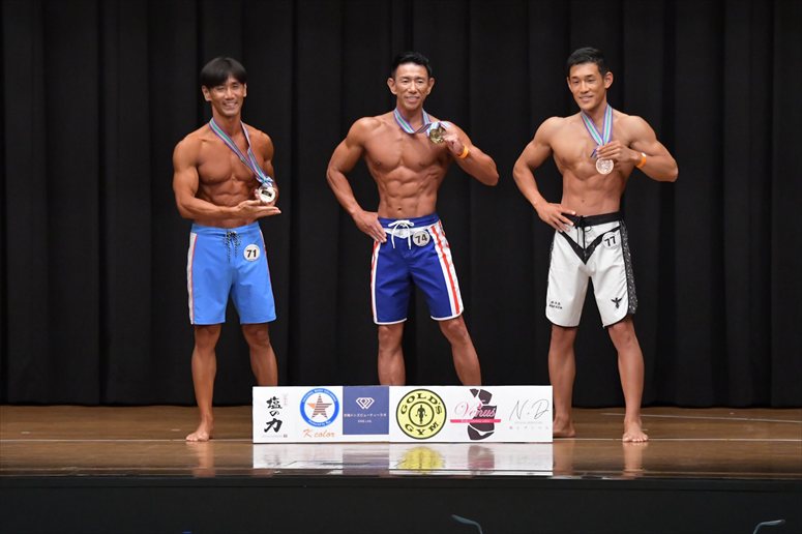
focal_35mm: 202
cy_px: 267
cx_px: 401
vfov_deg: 6.8
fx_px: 4498
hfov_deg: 10.2
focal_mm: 135
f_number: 5.6
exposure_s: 1/400
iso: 6400
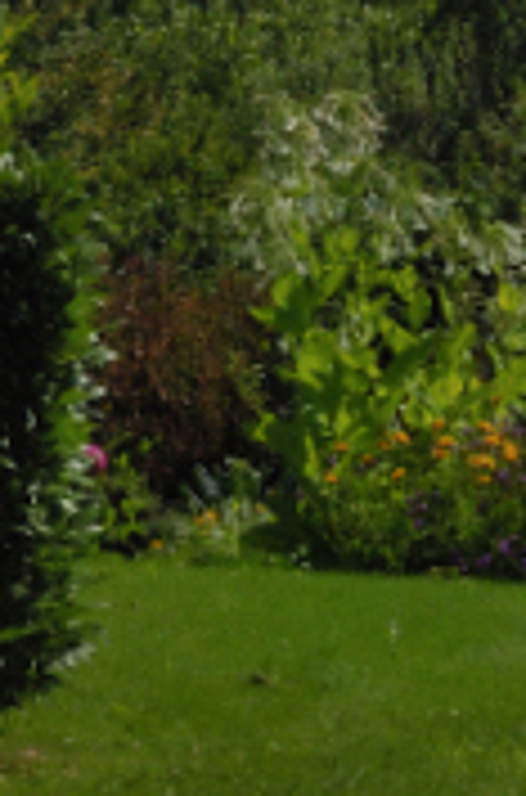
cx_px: 760
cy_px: -481
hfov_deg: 2.5
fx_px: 11813
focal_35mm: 536
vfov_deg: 3.8
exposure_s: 1/320
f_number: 22
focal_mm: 95
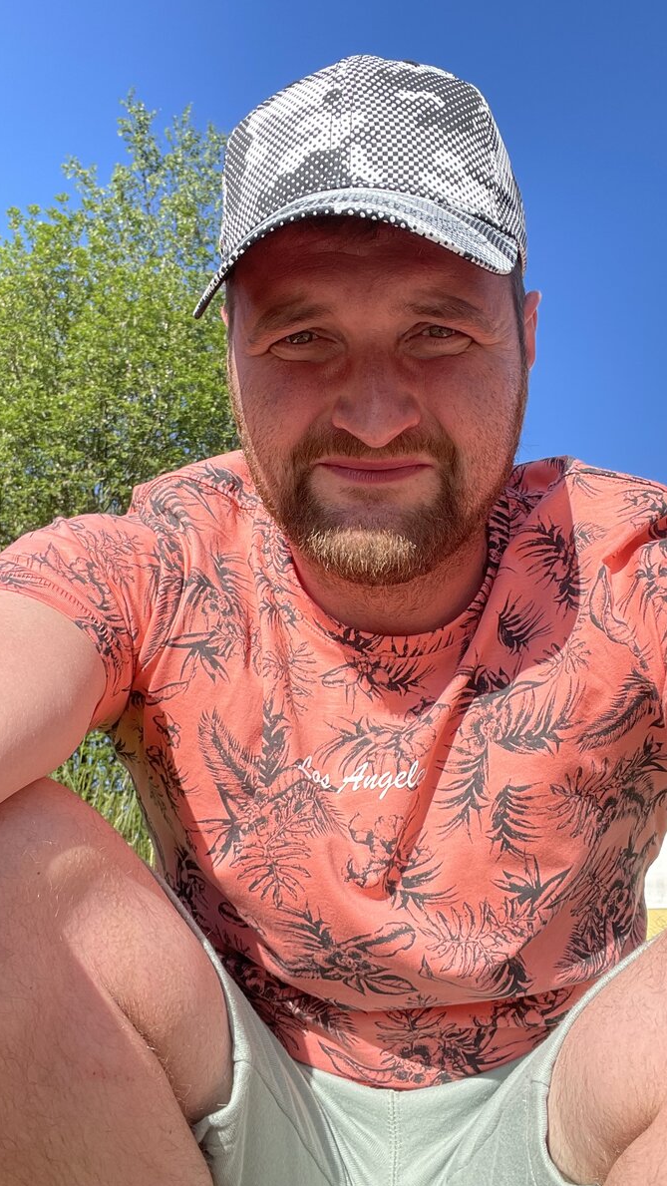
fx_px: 1037
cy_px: 591
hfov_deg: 35.6
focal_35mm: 33
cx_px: 342
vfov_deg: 59.5
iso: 25
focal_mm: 2.71
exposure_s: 1/397
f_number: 2.2
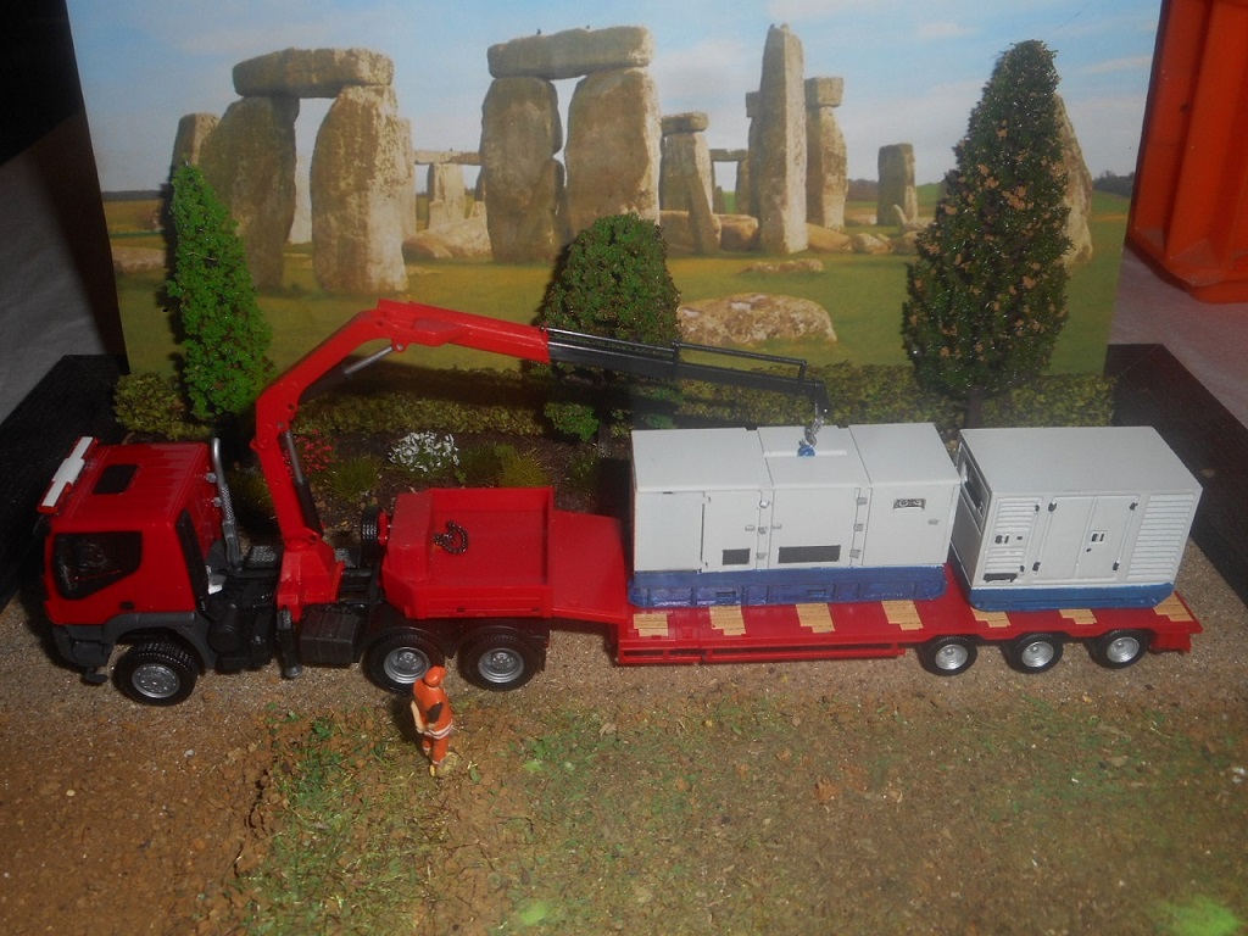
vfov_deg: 41.8
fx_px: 1226
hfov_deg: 54.0
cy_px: 468
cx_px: 624
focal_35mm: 34
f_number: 4.2
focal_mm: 6
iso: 80
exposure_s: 1/30
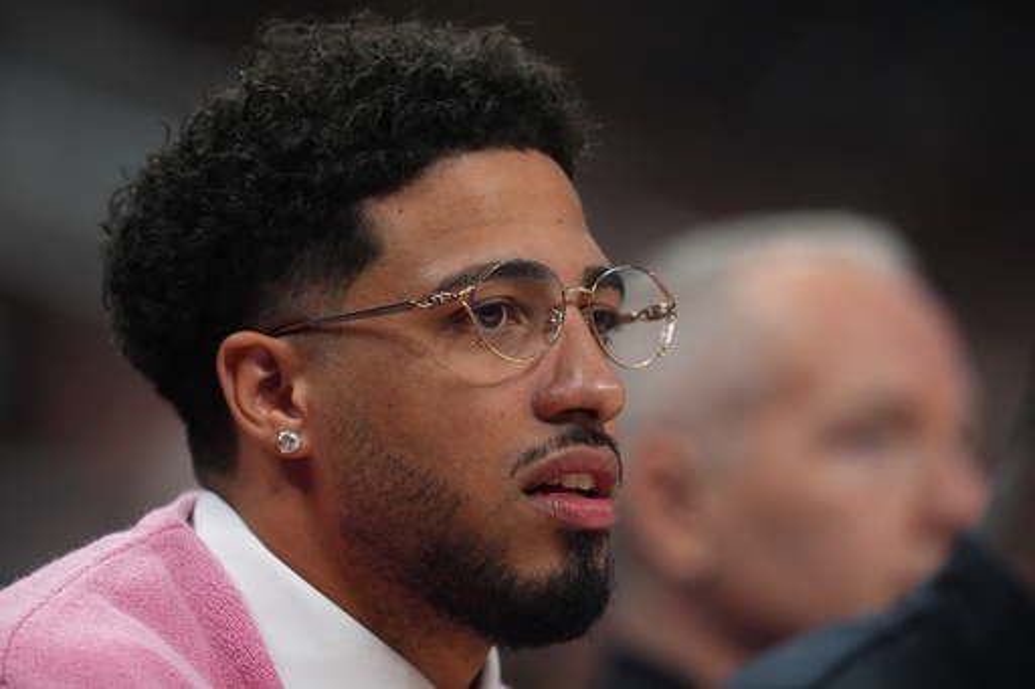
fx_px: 11496
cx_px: 518
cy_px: 344
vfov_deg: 3.4
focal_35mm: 400
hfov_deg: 5.2
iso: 4000
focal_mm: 400
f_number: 3.2
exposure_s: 1/1600
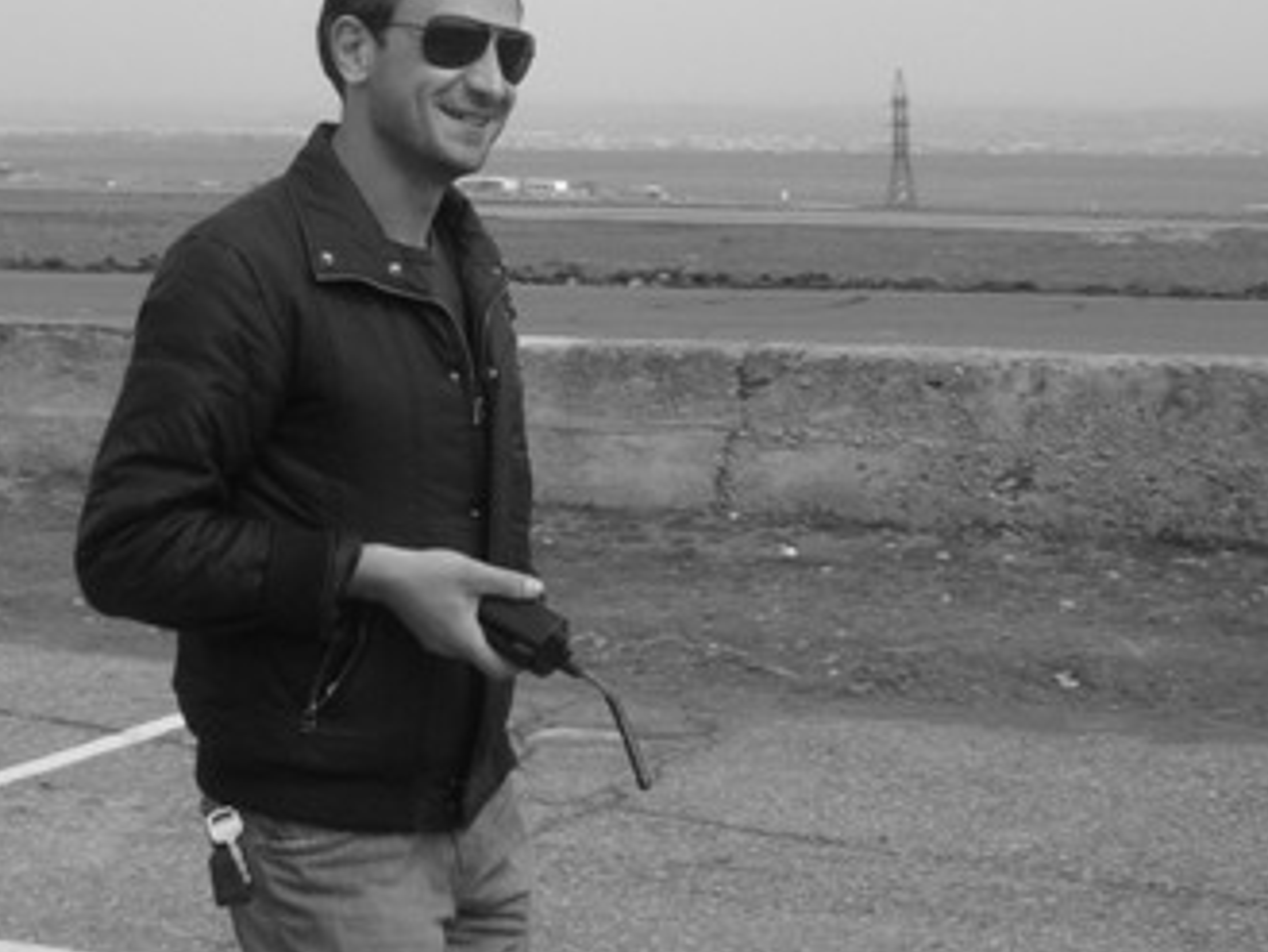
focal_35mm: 68
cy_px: 179
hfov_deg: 28.5
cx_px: 501
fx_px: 2492
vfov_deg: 21.3
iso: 50
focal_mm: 5.8
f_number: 5.6
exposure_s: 1/296
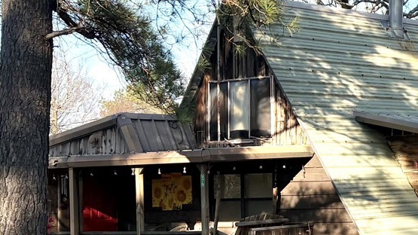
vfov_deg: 12.3
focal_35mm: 98
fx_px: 1086
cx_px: 694
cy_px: 127
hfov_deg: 18.3
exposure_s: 1/1393
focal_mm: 5.96
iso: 50
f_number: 1.6
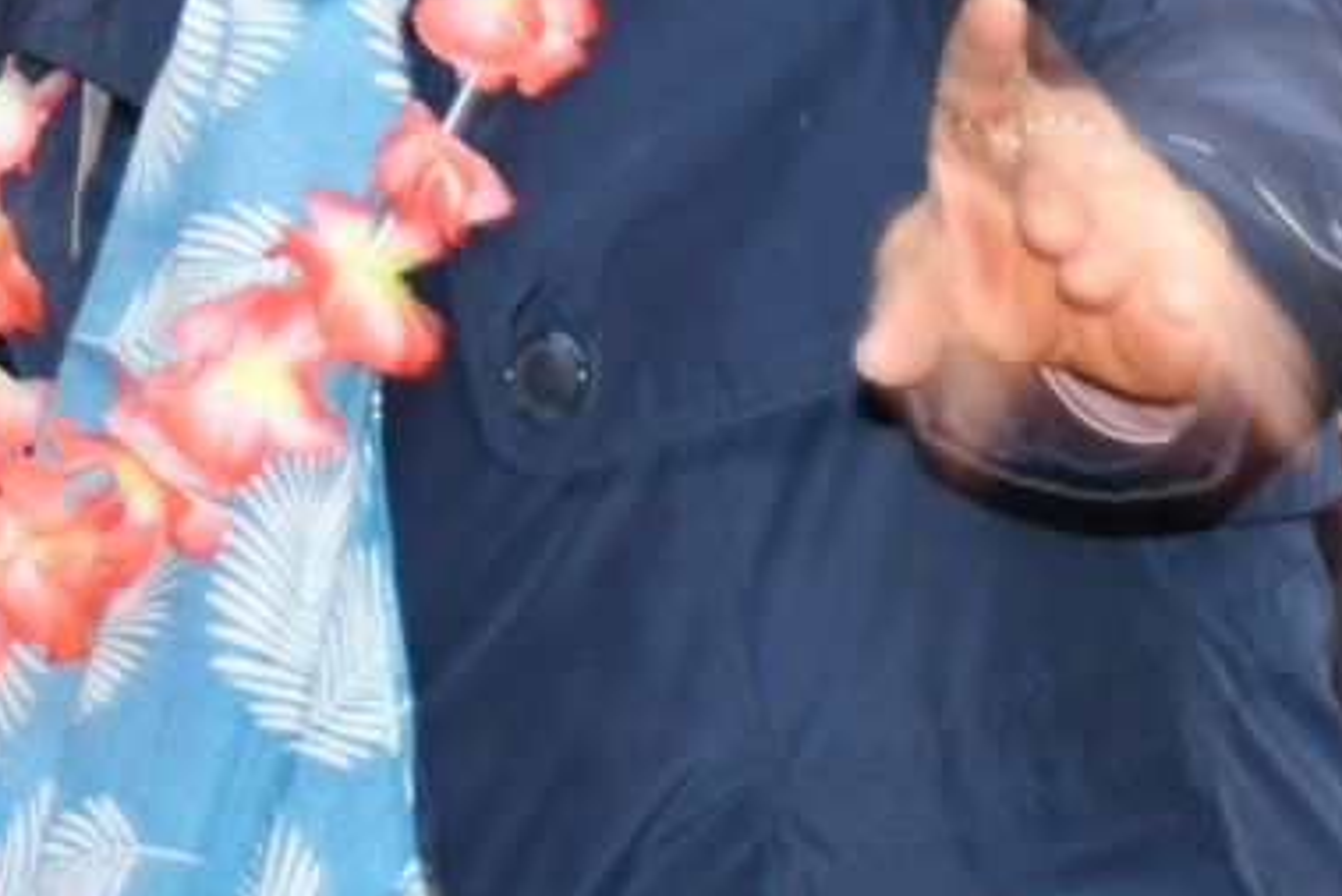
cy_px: -758
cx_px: 397
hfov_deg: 4.7
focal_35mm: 443
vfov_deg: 3.1
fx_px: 16519
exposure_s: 1/60
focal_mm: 75
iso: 3200
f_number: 5.3
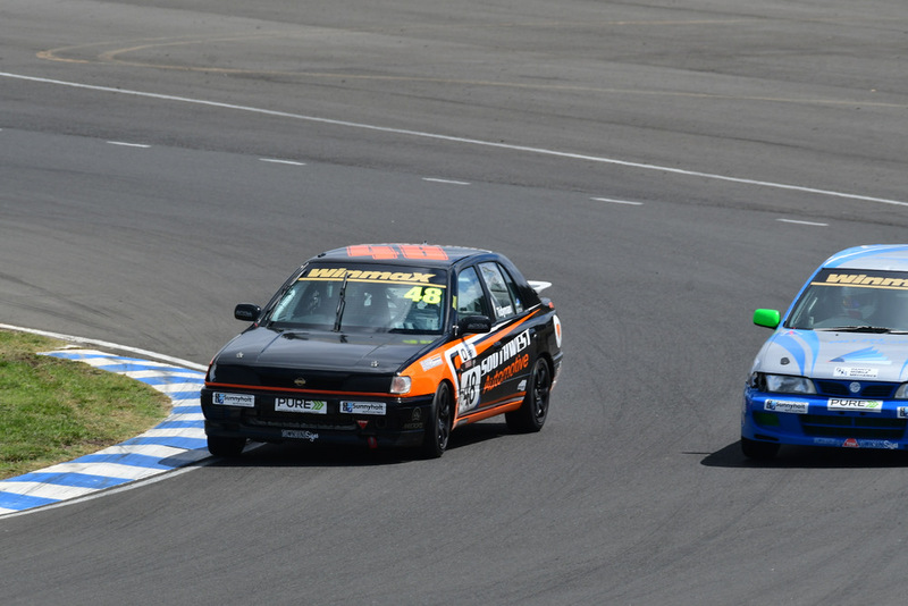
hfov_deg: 3.5
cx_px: 454
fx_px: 14760
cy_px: 303
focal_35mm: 585
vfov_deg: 2.4
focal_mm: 390
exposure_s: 1/640
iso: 250
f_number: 10
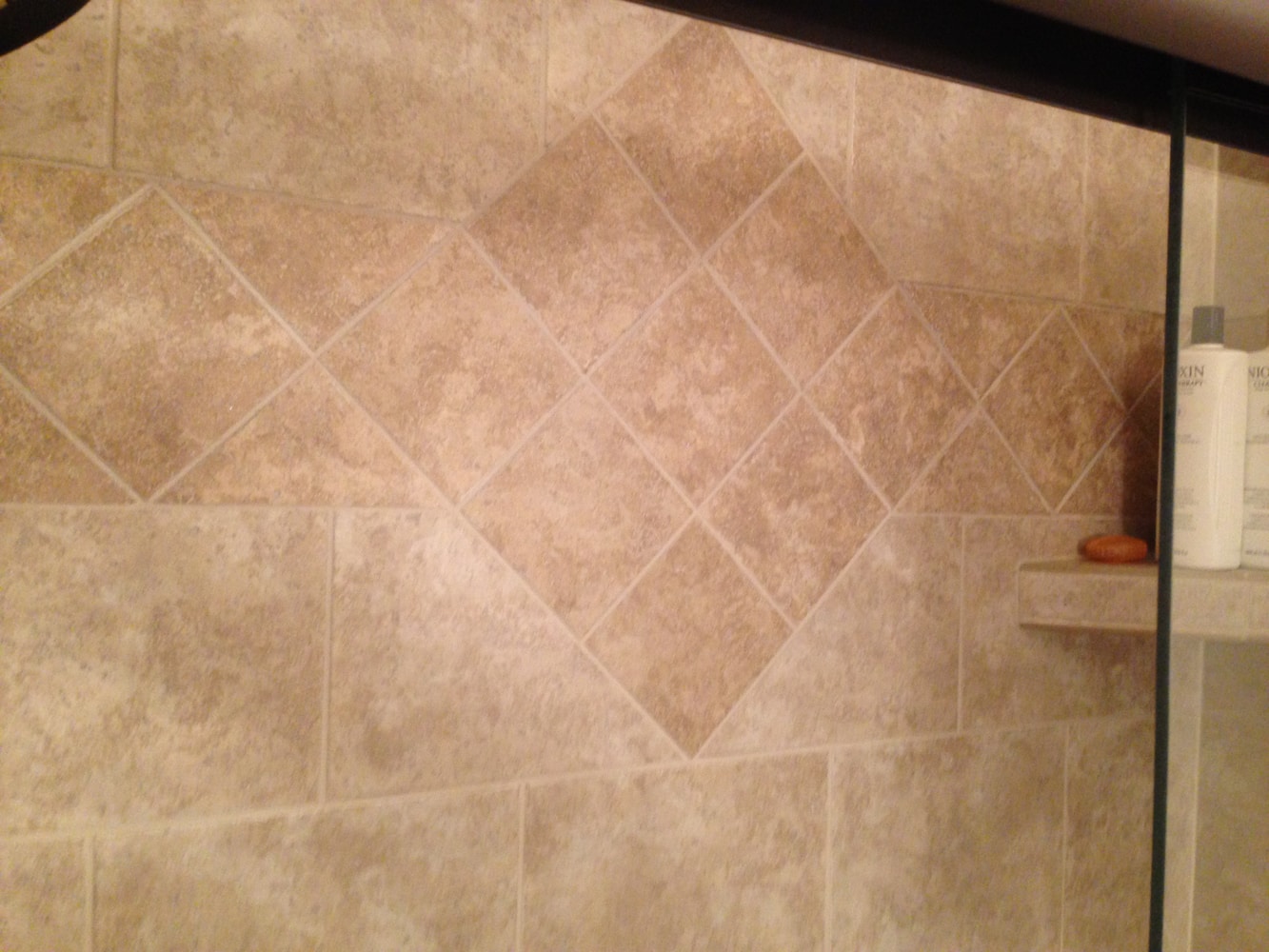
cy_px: 476
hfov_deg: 55.3
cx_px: 634
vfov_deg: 43.0
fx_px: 1210
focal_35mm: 33
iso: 250
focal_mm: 4.12
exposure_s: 1/20
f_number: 2.4
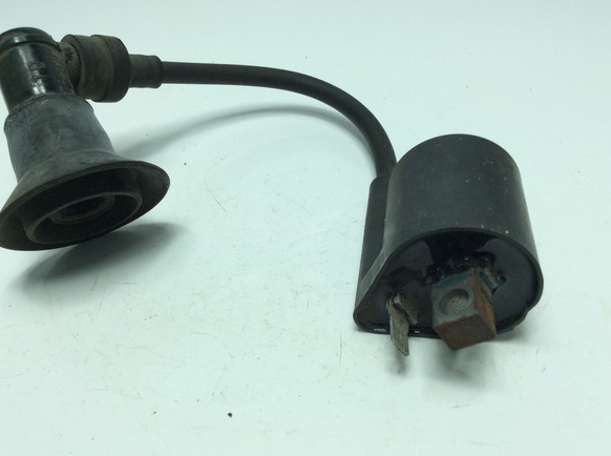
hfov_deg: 55.4
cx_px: 312
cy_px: 233
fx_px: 581
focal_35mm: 33
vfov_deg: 42.8
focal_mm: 3.3
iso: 32
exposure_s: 1/489
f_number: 2.4
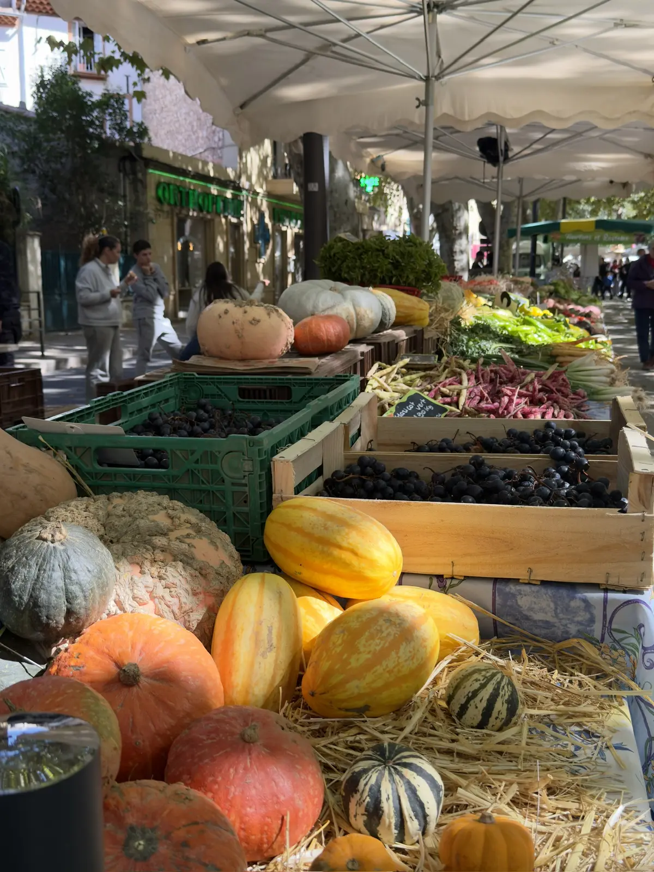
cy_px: 436
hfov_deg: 38.7
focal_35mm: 37
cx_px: 327
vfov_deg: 50.1
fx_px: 932
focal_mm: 6.76
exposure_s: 1/696
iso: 64
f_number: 1.78
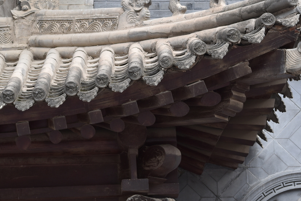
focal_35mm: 159
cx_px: 170
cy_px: 69
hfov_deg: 12.9
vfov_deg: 8.6
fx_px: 1330
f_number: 6.3
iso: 200
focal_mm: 70
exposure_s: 1/250
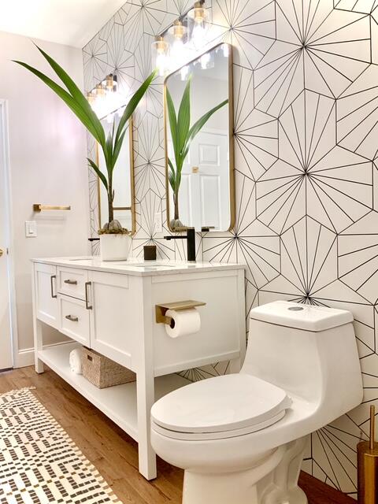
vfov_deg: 61.7
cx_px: 189
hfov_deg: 48.2
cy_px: 252
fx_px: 422
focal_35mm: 29
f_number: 1.8
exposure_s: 1/120
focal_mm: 3
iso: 64
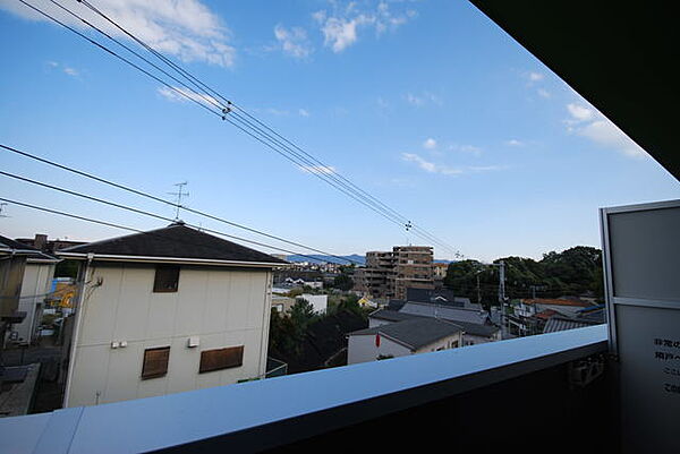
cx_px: 340
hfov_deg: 81.2
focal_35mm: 21
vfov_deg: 59.6
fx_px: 397
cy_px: 227
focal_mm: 14
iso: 100
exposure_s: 1/200
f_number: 7.1
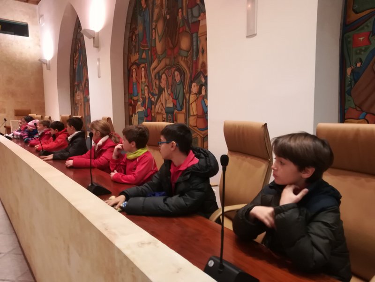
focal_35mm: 26
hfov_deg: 67.3
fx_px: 282
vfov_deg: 53.1
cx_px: 188
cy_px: 141
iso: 320
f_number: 2.2
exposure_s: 1/33.3
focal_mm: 3.83
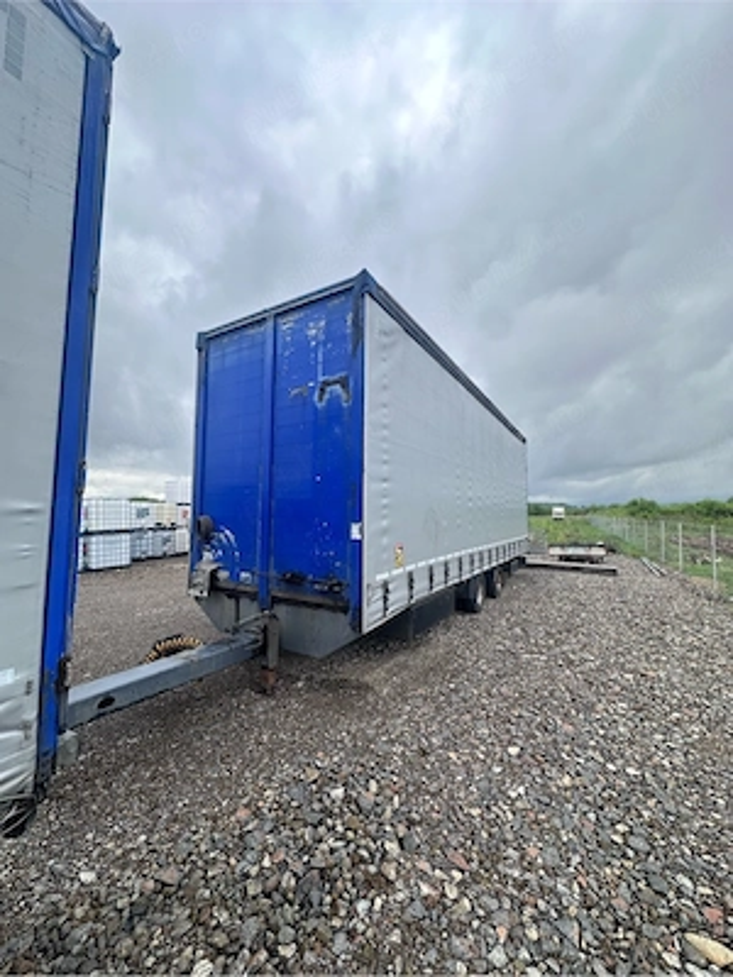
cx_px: 366
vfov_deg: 102.1
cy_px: 488
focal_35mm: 14
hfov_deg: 85.7
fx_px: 395
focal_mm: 2.22
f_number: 2.2
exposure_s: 1/550
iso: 40
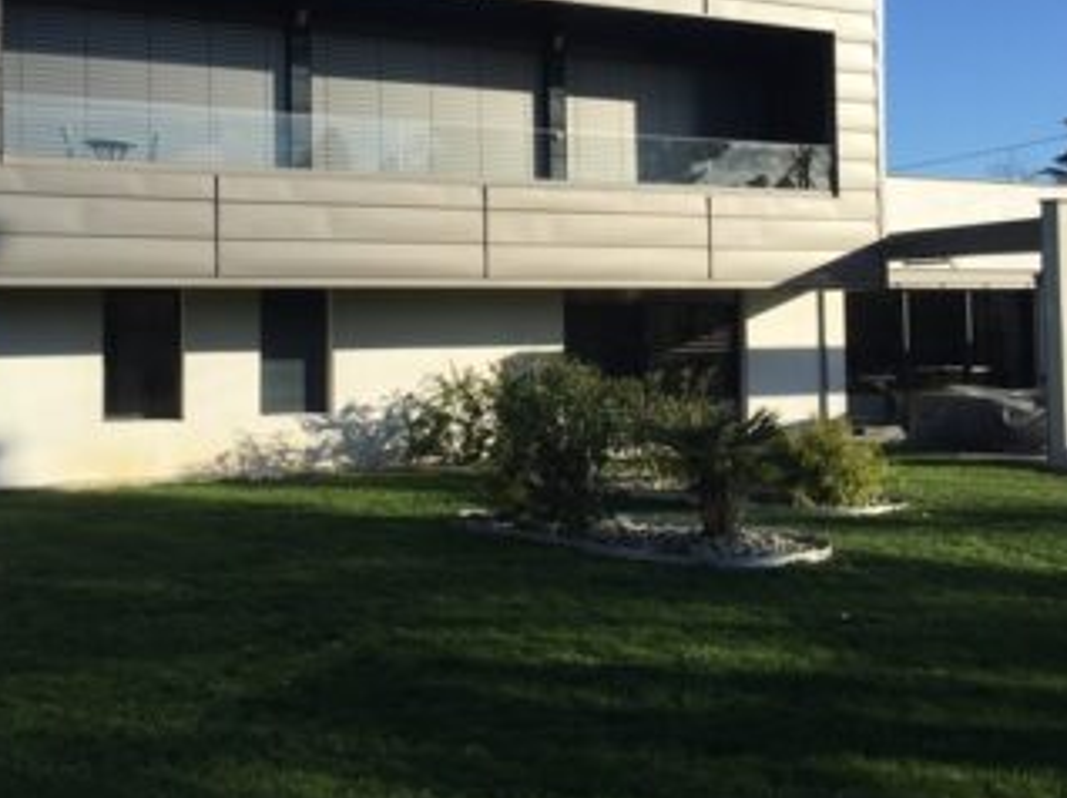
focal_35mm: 39
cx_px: 512
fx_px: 1201
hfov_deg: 47.9
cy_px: 278
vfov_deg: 36.5
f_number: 2.2
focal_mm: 4.15
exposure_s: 1/2083
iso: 32
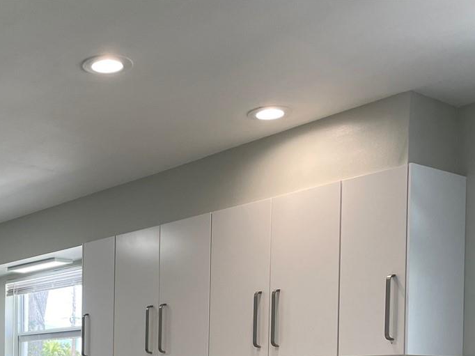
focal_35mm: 61
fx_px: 837
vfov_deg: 22.3
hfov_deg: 30.1
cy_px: 415
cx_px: 31
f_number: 1.6
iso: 50
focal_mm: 4.2
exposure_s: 1/120
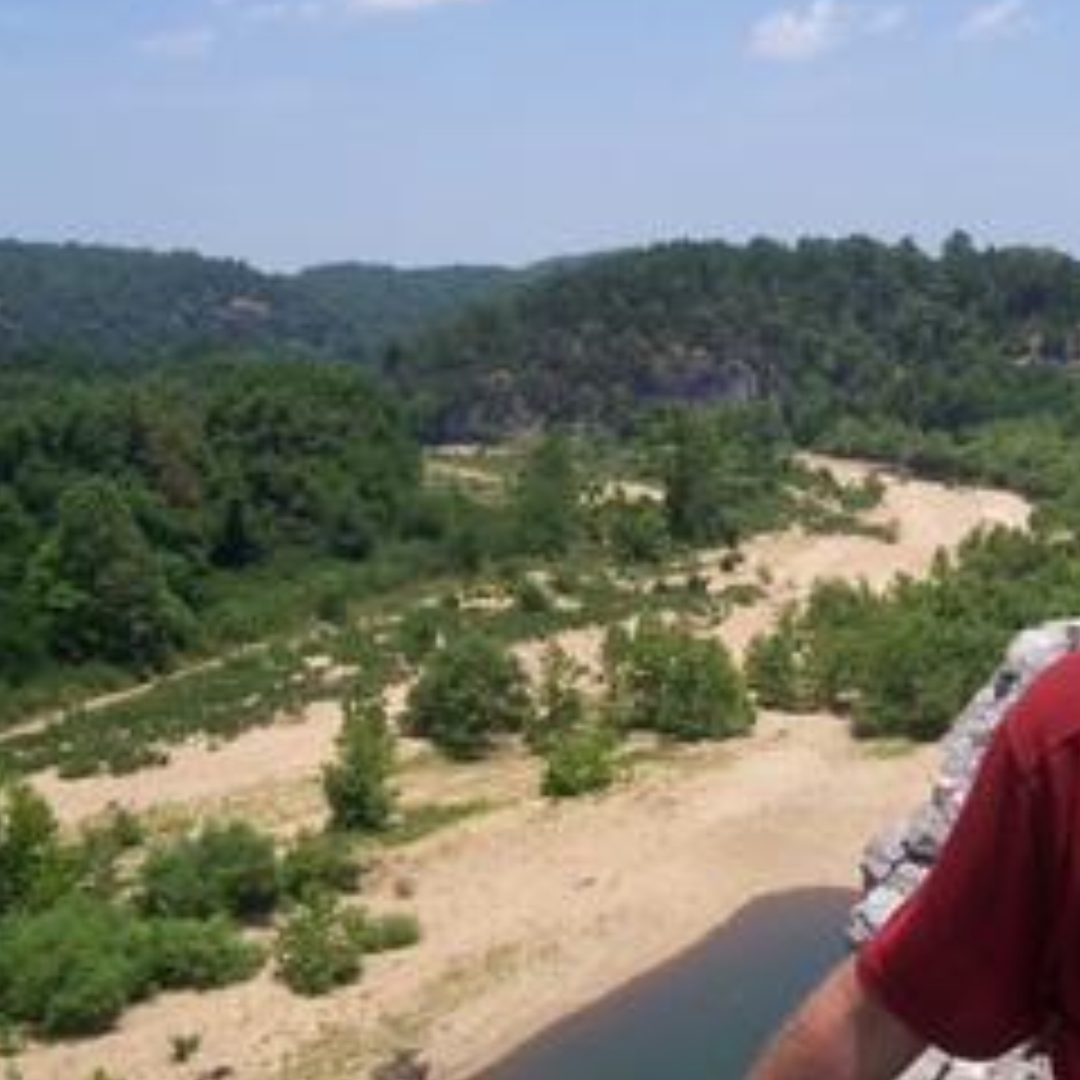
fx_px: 1765
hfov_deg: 33.3
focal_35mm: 50
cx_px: 814
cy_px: 608
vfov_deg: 34.0
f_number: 5.6
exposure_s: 1/500
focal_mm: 5.6
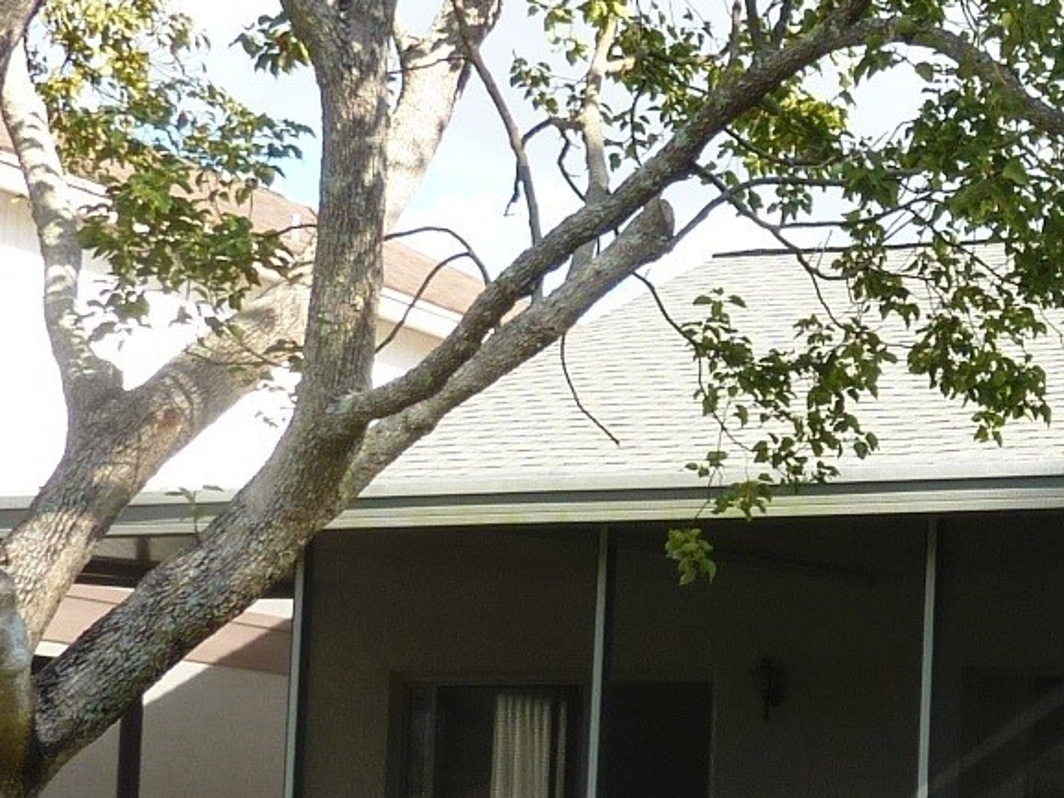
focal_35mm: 86
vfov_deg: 17.0
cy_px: 706
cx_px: 1247
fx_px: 2644
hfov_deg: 21.3
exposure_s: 1/200
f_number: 4
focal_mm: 4.1
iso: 80
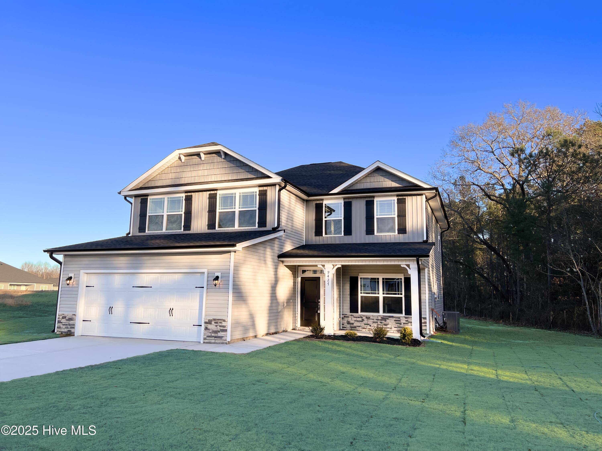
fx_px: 452
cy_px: 226
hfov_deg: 67.3
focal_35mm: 26
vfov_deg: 53.1
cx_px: 301
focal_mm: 5.7
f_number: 1.5
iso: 50
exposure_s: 1/1575
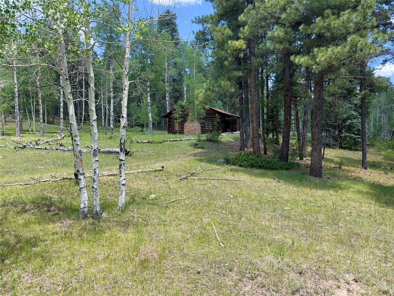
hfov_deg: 71.6
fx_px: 273
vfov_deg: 56.8
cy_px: 148
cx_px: 197
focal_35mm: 24
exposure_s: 1/1233
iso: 100
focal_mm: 6.86
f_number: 1.78
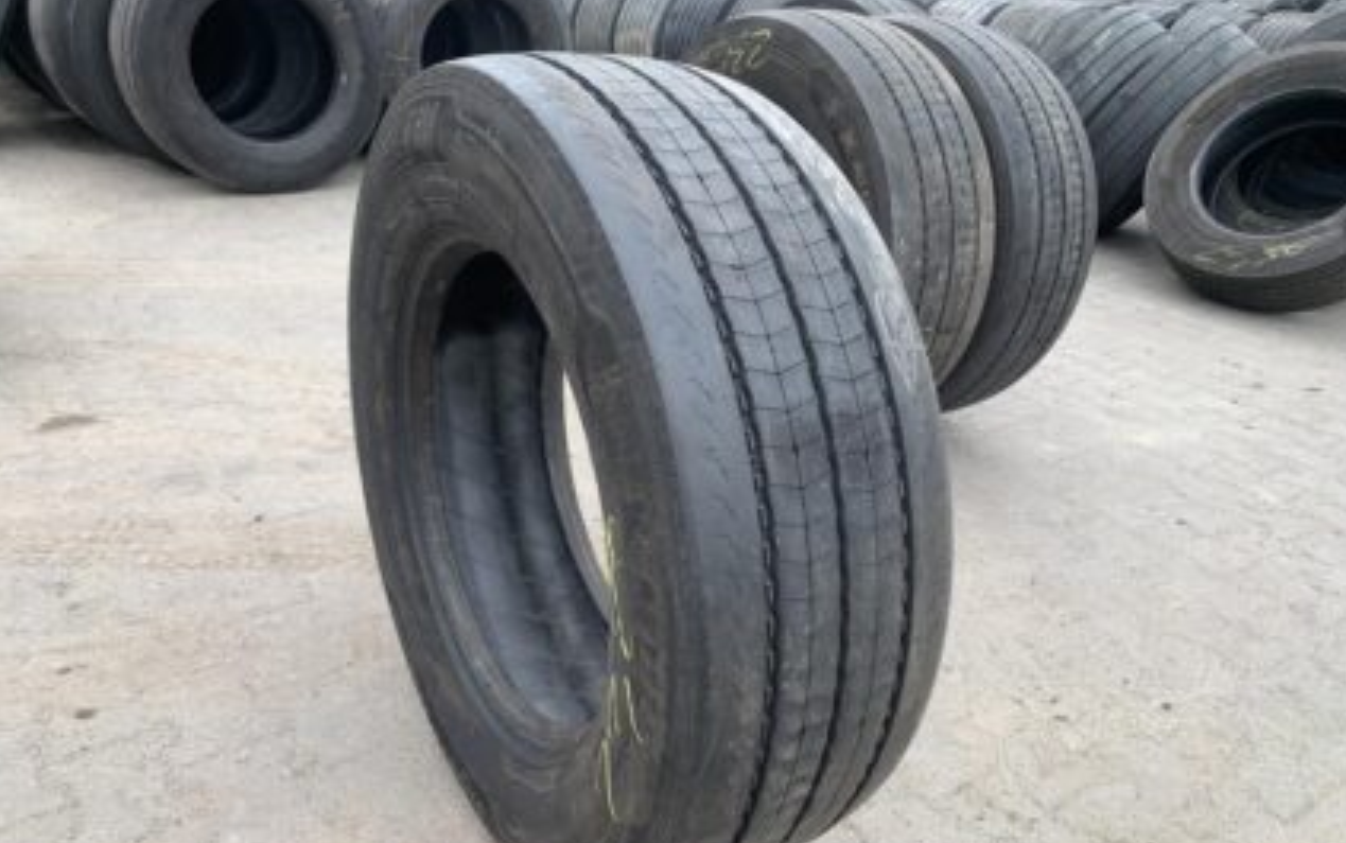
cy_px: 488
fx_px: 1028
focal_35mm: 28
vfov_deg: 44.5
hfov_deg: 66.4
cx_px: 675
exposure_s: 1/500
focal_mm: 4.25
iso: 25
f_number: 1.8
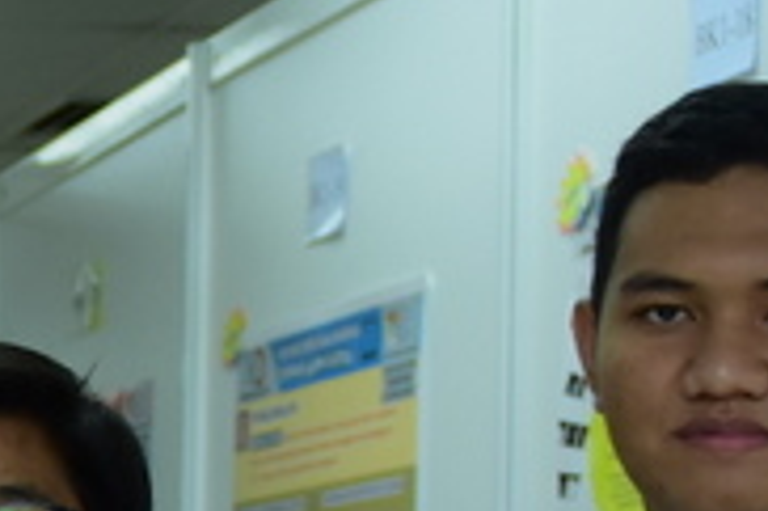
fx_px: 4327
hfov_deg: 9.1
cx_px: -1127
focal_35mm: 203
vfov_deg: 6.6
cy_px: 855
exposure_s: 1/200
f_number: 2.8
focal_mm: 24
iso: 800
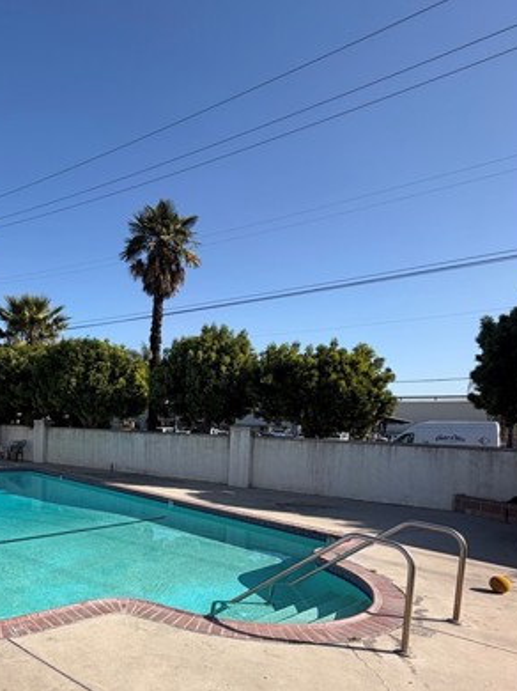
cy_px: 439
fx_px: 459
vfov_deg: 72.5
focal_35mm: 23
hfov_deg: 55.4
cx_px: 117
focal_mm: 2.22
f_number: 2.2
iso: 20
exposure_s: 1/853
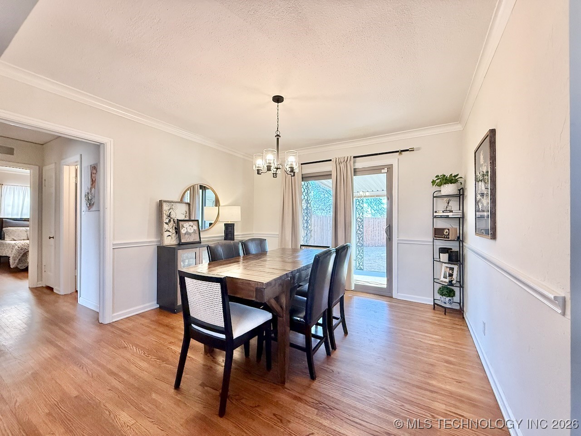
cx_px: 290
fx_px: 235
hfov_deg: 102.1
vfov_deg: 85.7
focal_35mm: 14
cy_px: 218
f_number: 2.2
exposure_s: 1/120
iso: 500
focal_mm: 2.22
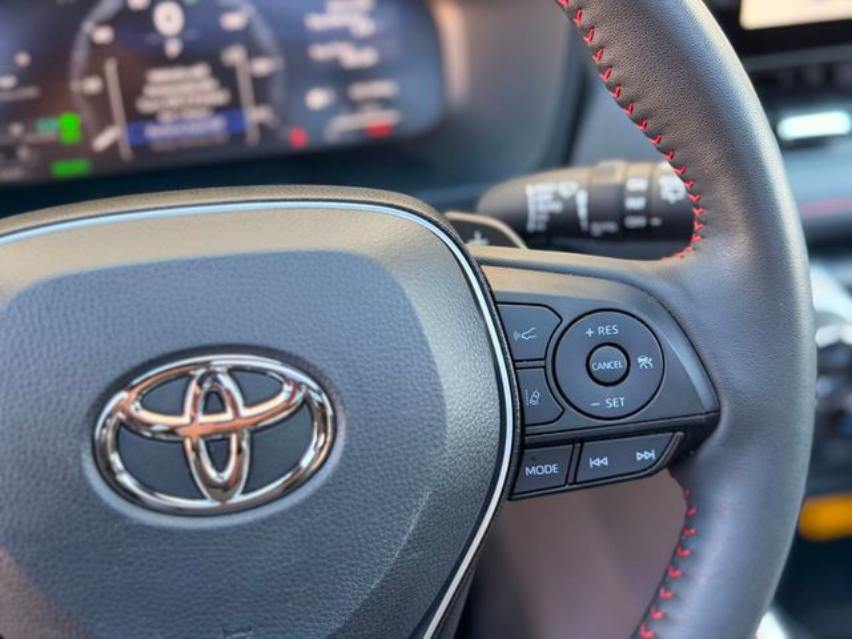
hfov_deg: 39.7
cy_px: 320
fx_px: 1181
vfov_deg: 30.3
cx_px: 426
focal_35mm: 48
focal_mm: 6.76
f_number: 1.78
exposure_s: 1/74
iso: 160
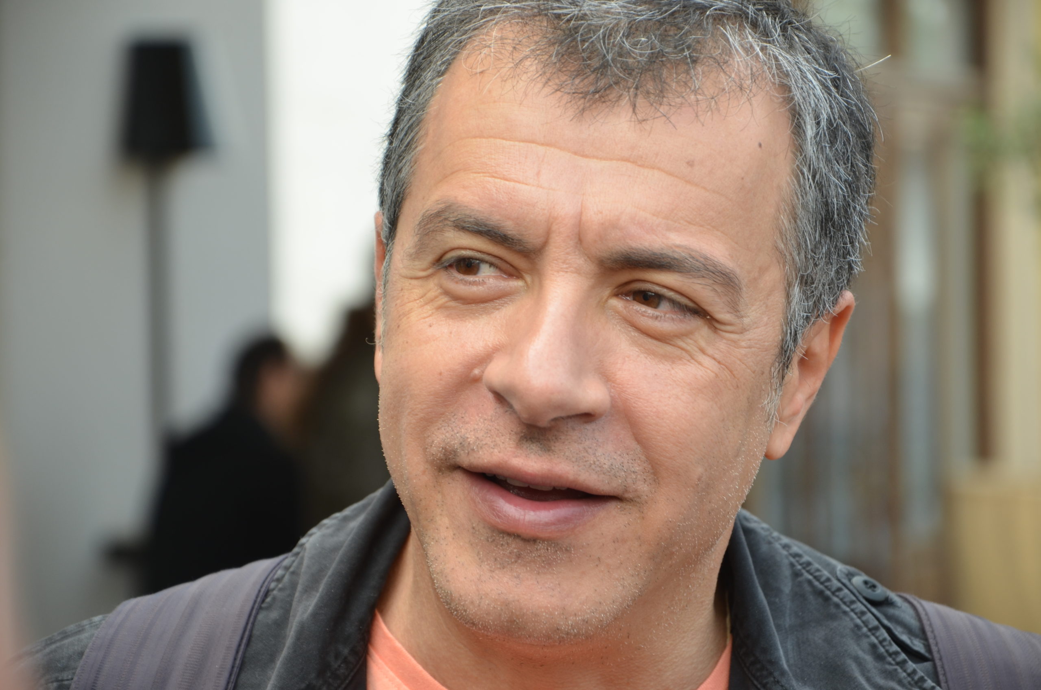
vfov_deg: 8.7
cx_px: 520
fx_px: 4545
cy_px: 345
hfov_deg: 13.1
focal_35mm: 158
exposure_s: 1/125
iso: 200
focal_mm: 105
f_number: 5.6
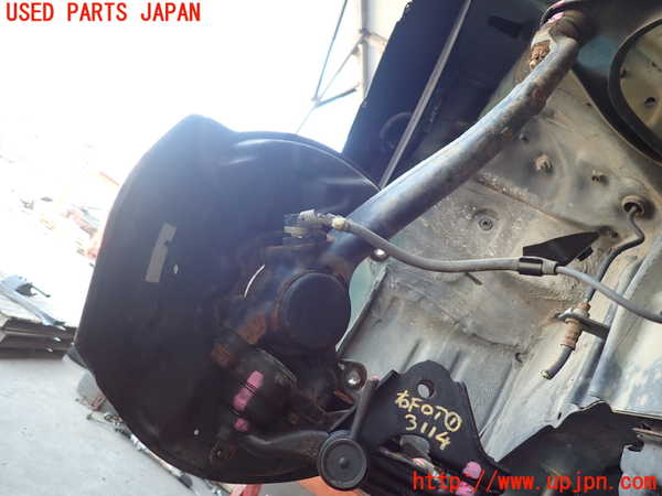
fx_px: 478
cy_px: 248
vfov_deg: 54.9
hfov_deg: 69.4
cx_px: 331
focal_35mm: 25
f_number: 2
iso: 160
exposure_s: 1/60
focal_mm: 4.5
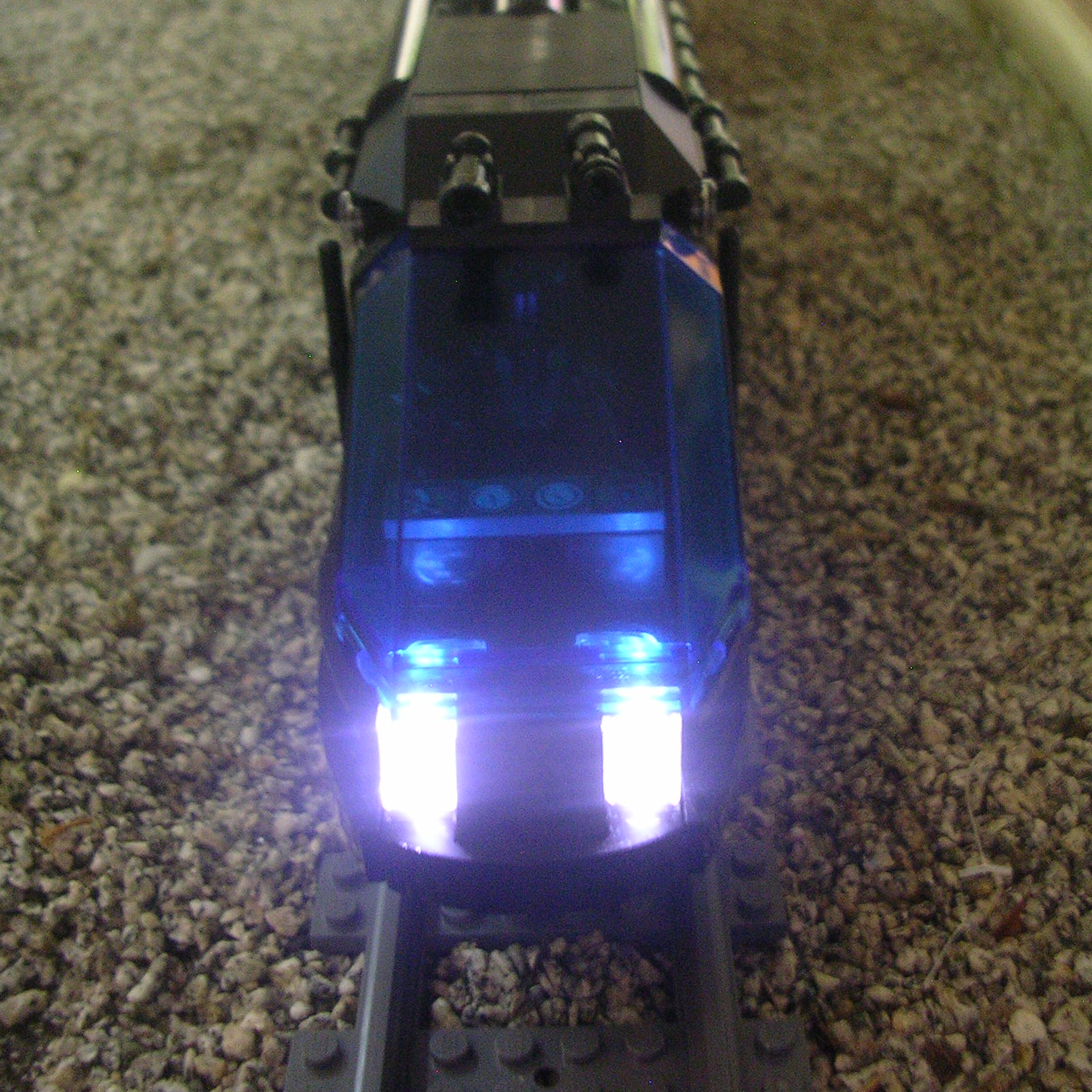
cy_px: 409
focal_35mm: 45
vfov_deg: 37.3
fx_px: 1606
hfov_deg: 37.6
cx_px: 546
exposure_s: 1/2.6
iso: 161
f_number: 2.8
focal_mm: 5.8
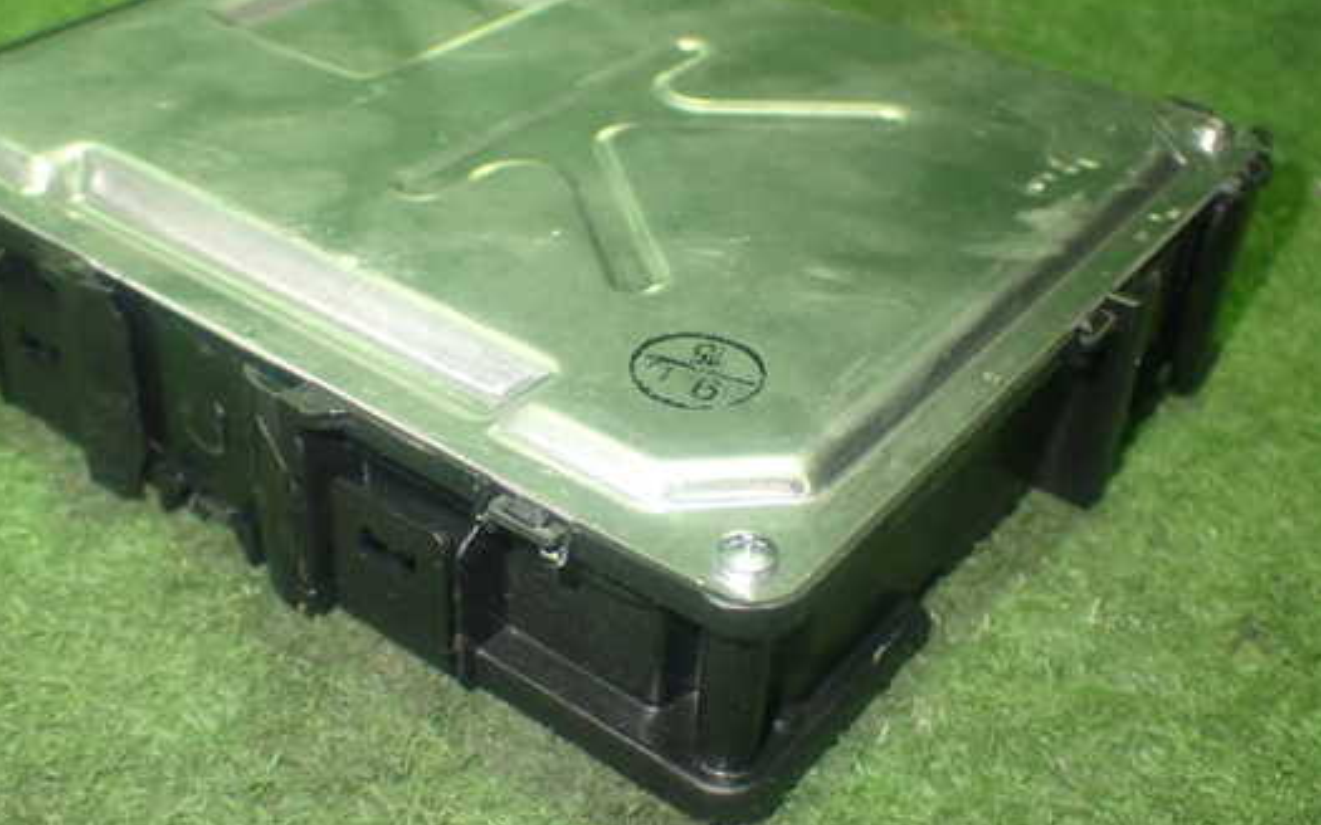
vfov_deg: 28.0
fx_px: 1656
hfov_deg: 43.4
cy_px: 375
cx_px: 579
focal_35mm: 46
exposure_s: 1/40
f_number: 2.7
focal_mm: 6.83
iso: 800
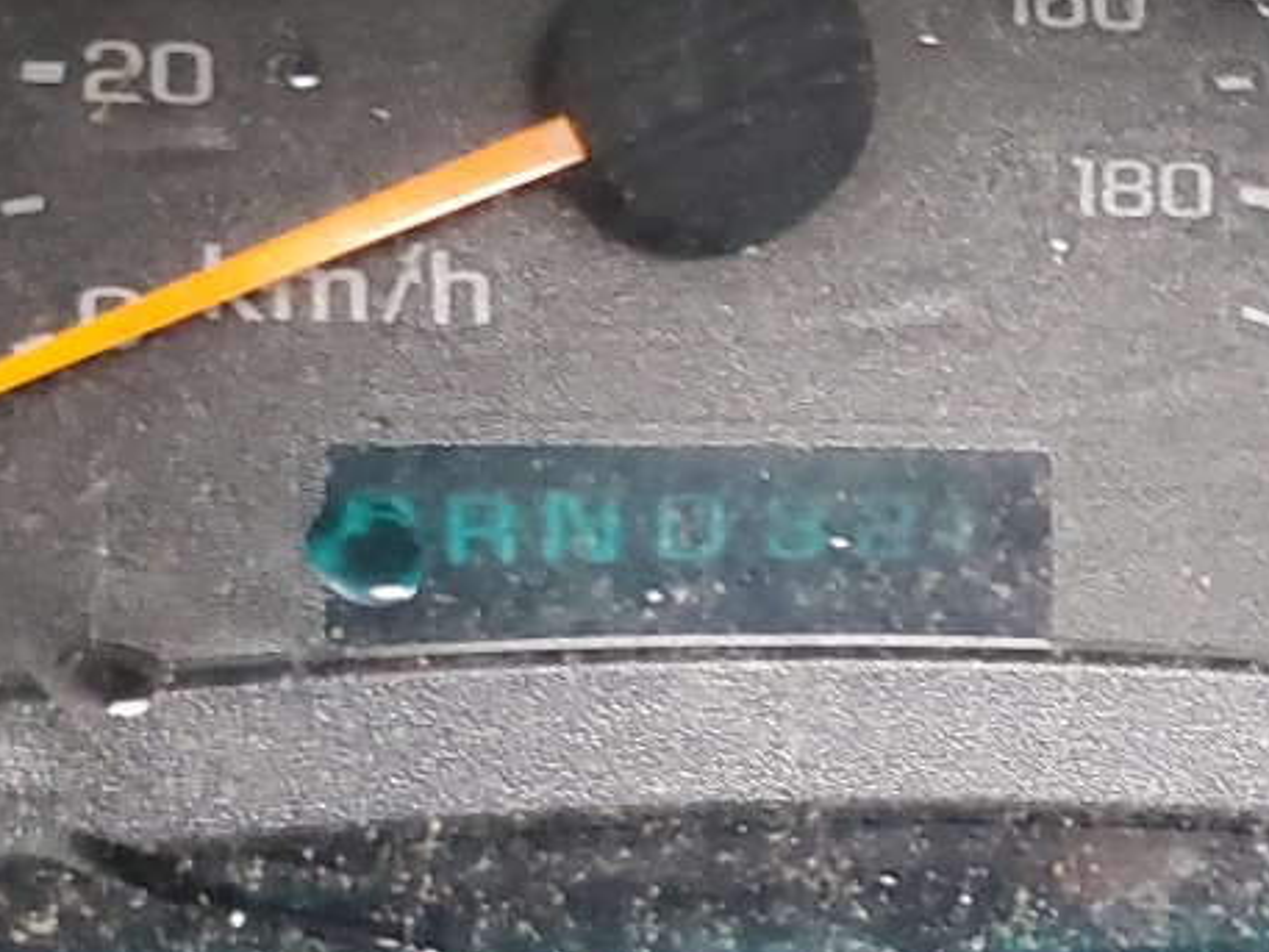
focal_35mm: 91
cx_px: 1169
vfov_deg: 16.2
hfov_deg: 21.0
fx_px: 3337
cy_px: 594
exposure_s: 1/40
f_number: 1.5
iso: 366
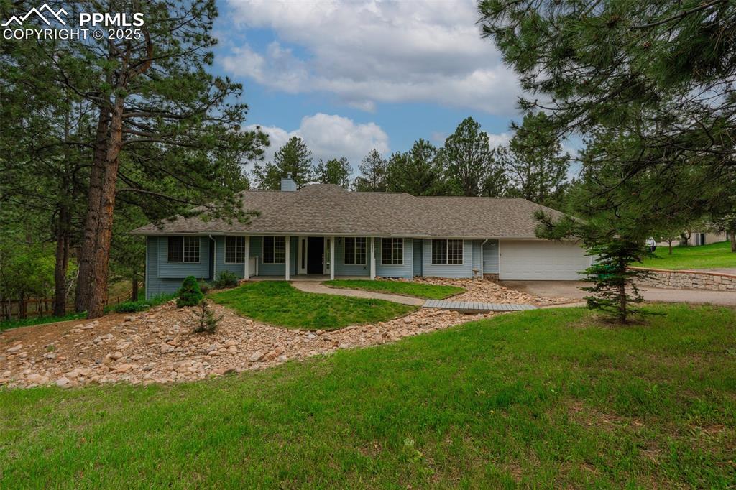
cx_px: 368
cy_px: 245
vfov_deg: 73.7
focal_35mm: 16
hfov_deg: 96.8
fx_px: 327
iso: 400
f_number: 9
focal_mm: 16
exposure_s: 1/250
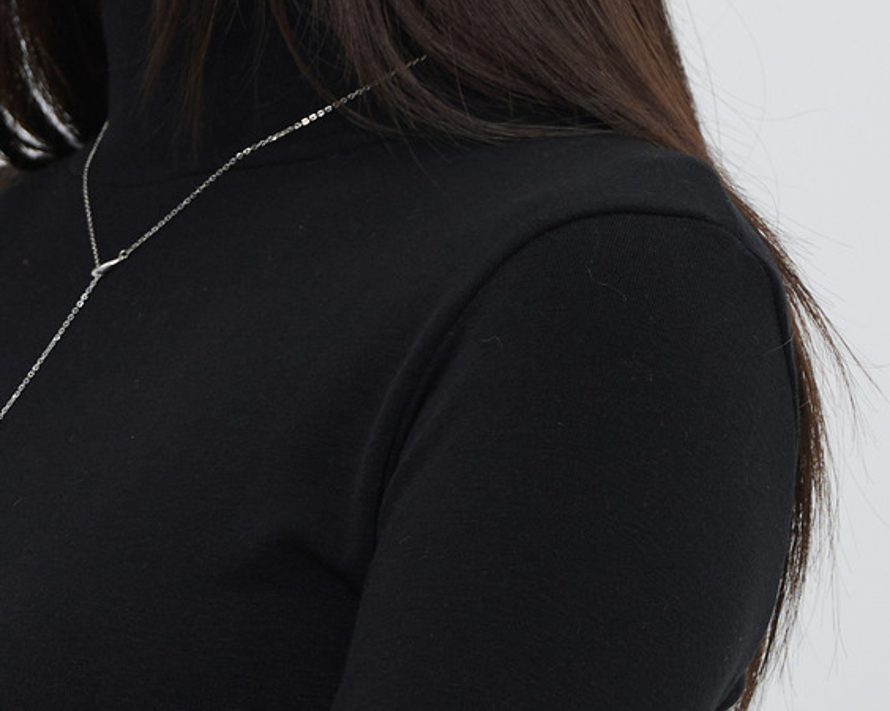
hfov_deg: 3.3
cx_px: -103
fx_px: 15249
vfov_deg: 2.7
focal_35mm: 579
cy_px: 482
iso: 400
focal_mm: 145
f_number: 5.6
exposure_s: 1/125
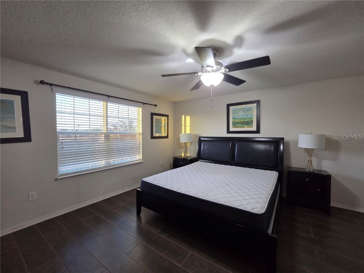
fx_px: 137
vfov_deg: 89.9
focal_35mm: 13
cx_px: 182
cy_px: 136
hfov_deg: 106.2
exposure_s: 1/60
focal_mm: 2.2
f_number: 2.2
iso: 320
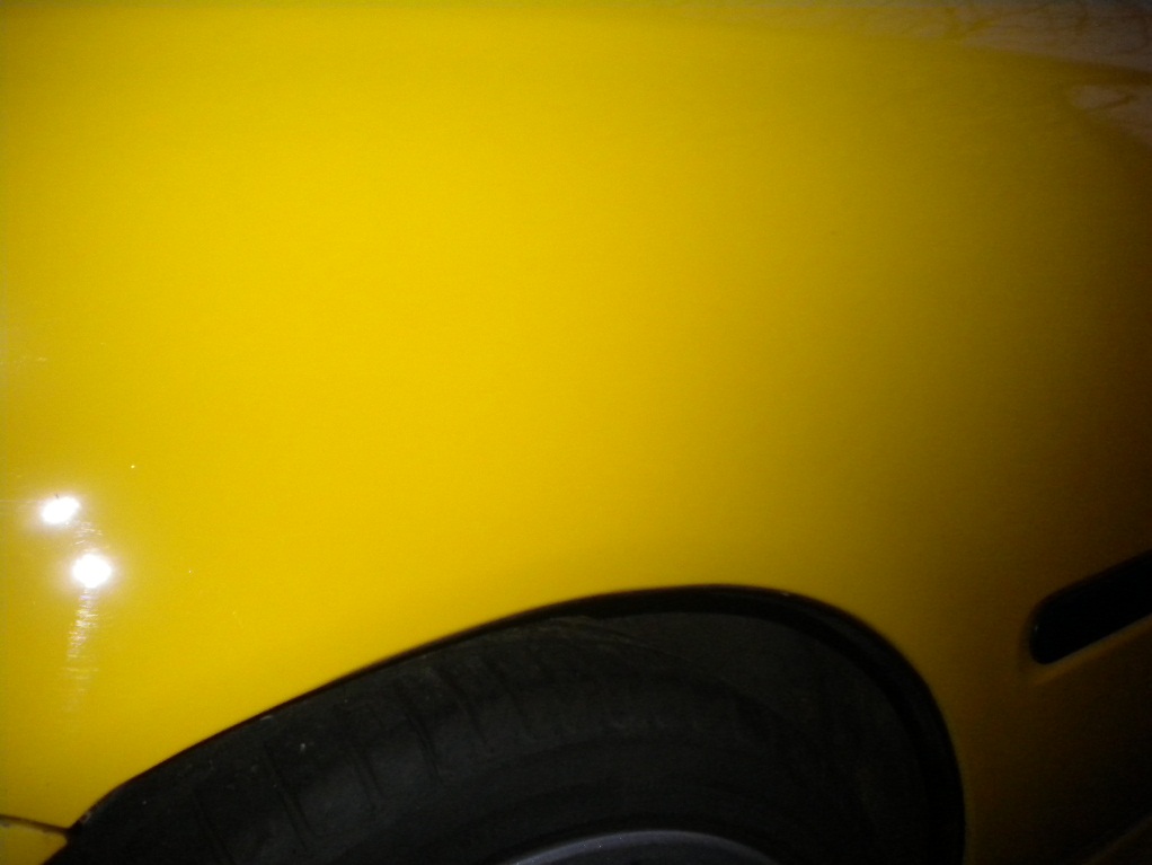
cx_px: 576
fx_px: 1165
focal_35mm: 35
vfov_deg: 40.7
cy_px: 432
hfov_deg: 52.6
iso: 400
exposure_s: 1/30
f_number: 3.1
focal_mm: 6.3
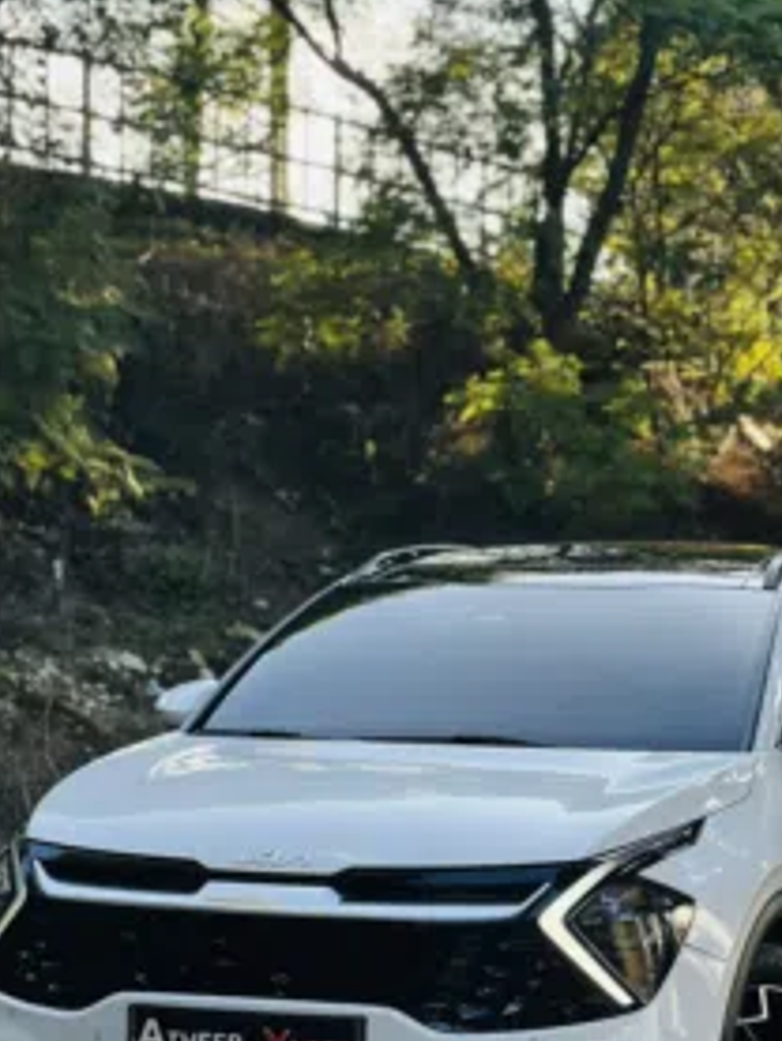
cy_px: 560
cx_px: 489
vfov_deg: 17.7
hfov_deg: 13.3
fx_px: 3341
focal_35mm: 111
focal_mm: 9
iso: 25
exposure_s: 1/121
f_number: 2.8
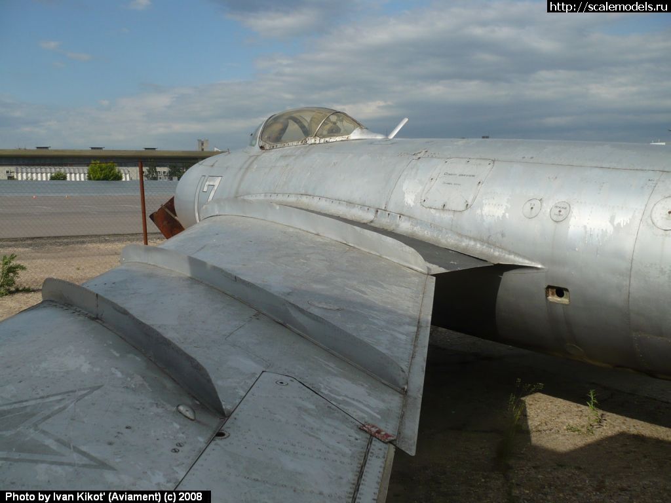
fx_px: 678
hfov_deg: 52.6
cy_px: 252
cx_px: 336
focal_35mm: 35
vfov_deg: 40.7
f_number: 8
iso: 100
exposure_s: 1/400
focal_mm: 5.8
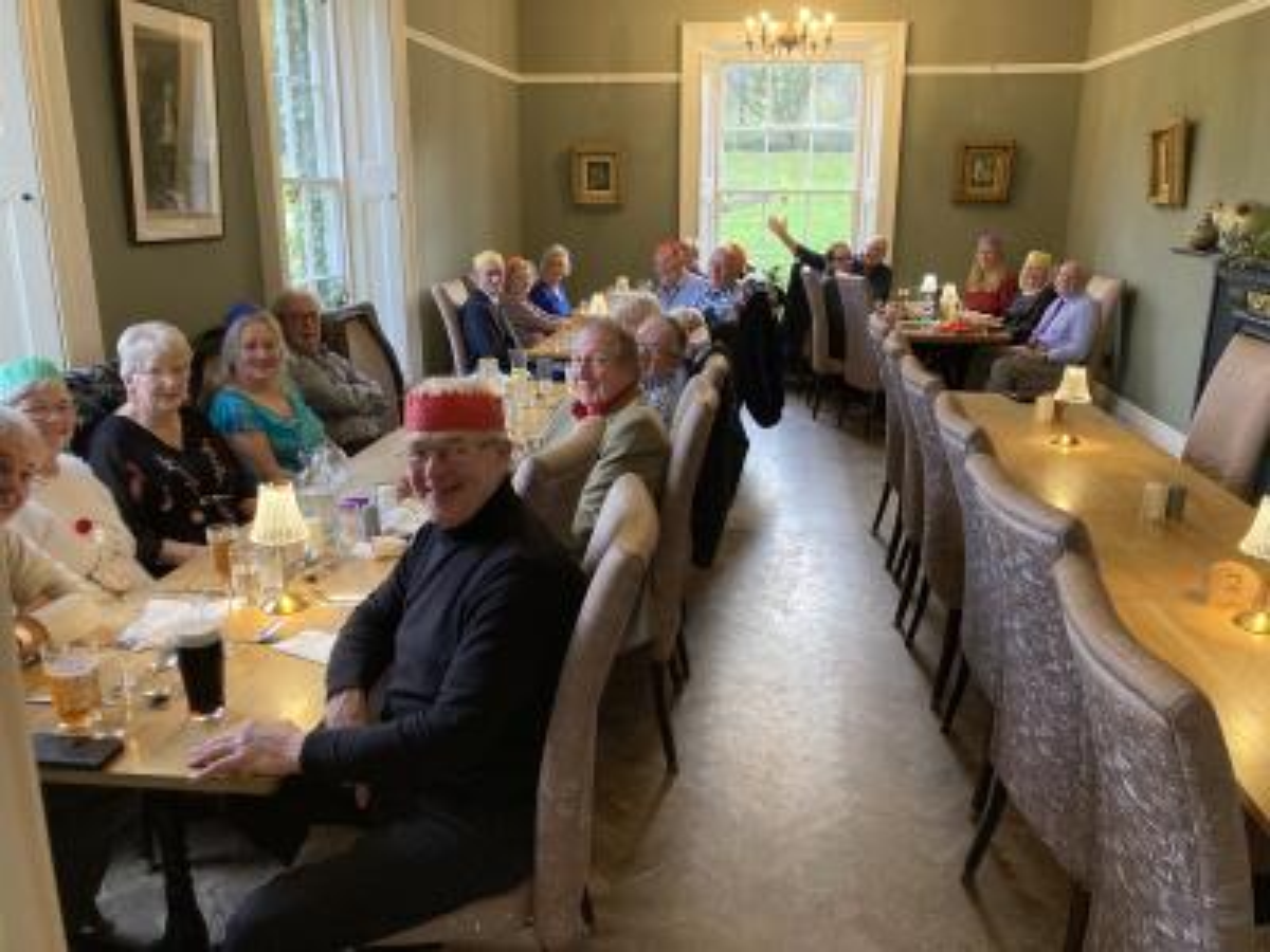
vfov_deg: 49.7
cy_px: 476
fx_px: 1027
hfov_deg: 63.4
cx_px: 635
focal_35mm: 28
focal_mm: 3.99
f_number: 1.8
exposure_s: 1/50
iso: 320
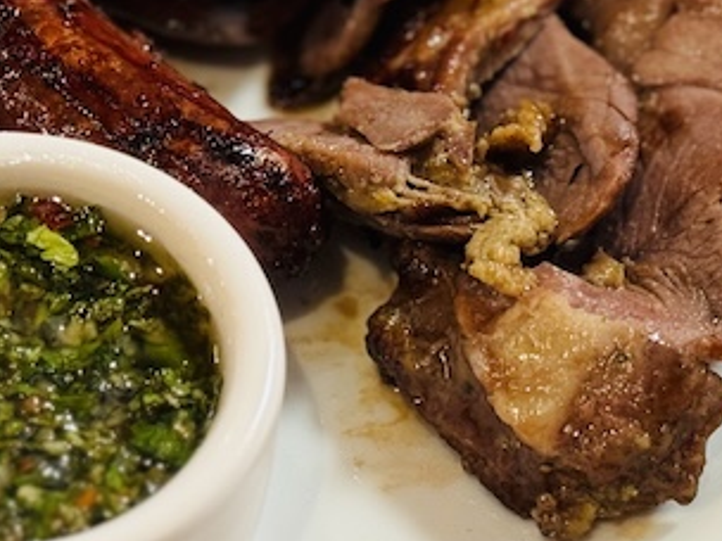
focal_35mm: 159
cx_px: 131
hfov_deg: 12.4
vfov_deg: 9.3
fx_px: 3316
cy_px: 187
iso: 125
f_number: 1.78
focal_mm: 6.76
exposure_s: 1/60
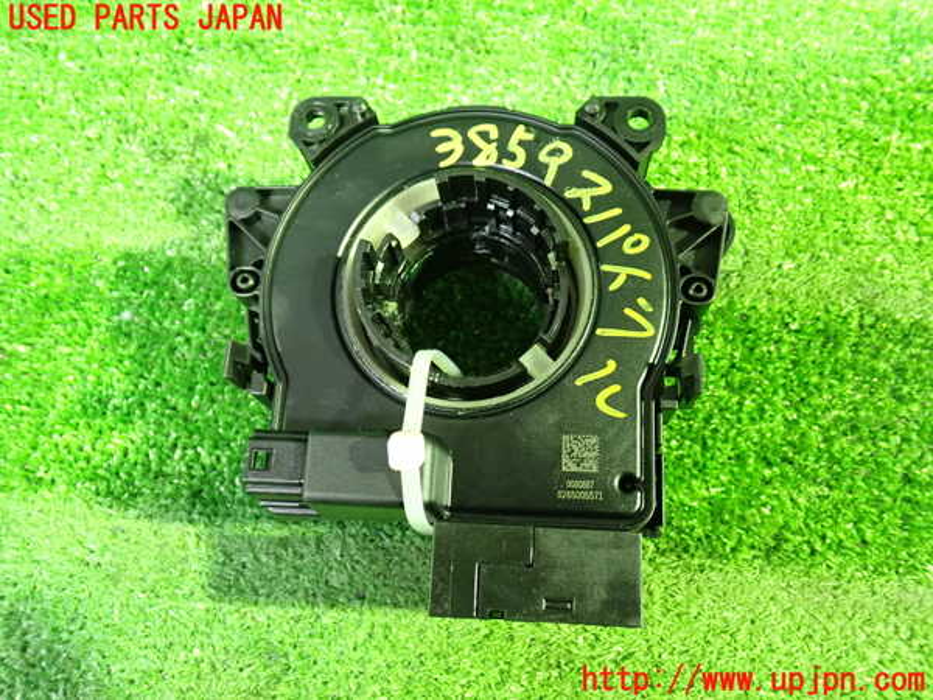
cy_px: 350
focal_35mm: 30
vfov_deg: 46.8
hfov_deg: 60.0
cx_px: 466
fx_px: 809
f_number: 2.3
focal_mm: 5.4
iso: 800
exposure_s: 1/10
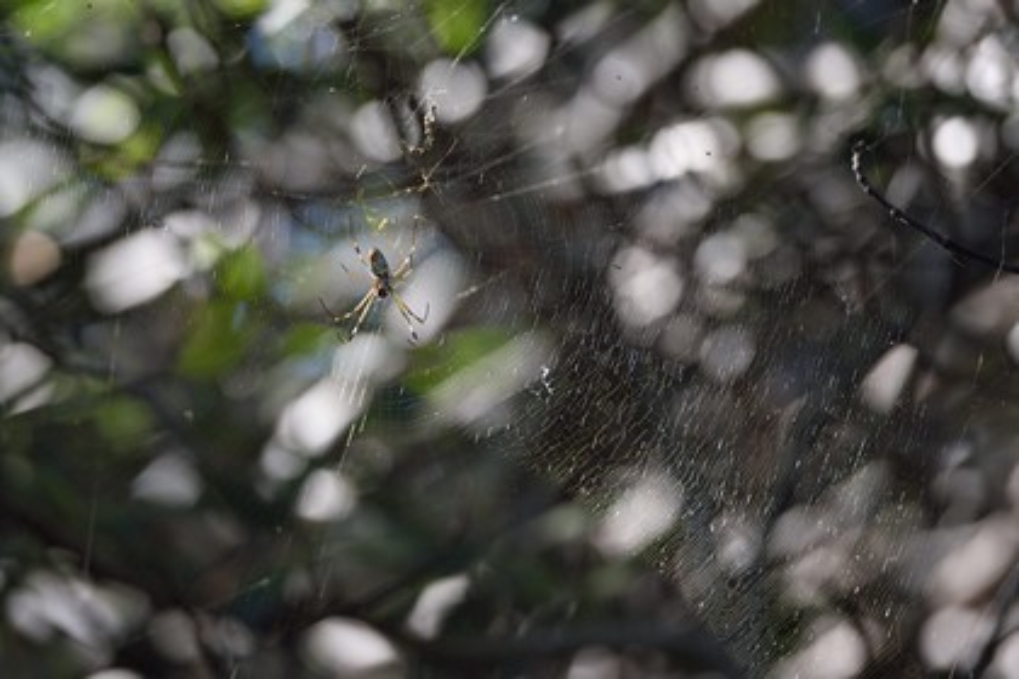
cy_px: 340
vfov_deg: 6.9
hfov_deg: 10.3
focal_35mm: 200
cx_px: 510
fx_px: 5661
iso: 400
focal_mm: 200
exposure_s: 1/640
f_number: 3.5
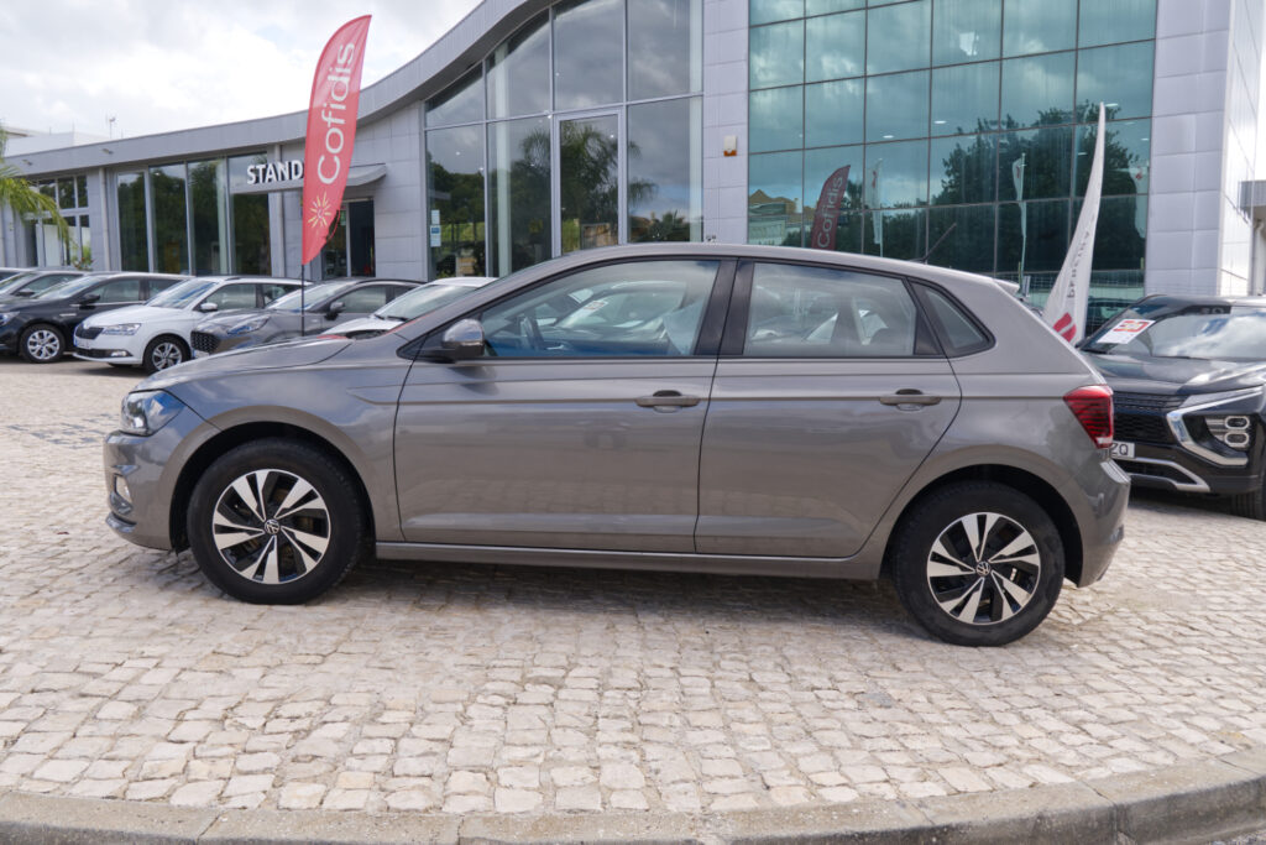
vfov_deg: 43.6
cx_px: 633
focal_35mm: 30
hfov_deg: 61.9
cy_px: 422
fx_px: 1055
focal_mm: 19.7
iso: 160
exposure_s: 1/125
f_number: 8
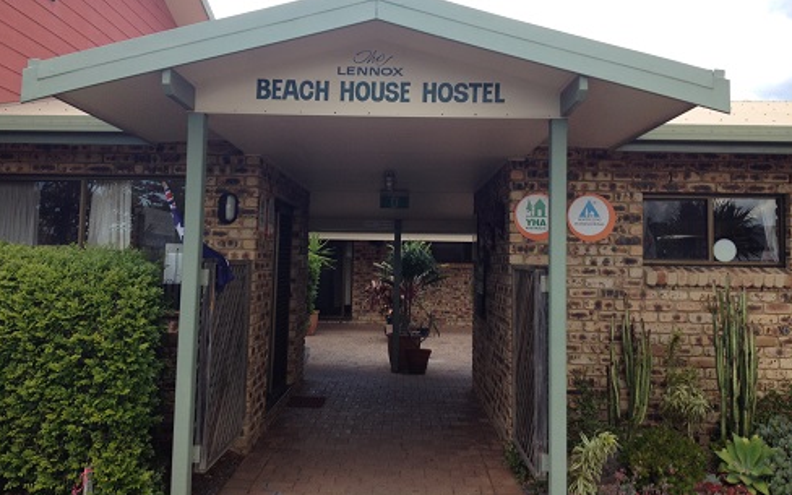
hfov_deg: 51.5
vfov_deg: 33.5
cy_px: 199
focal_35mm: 38
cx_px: 390
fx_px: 820
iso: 50
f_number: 2.4
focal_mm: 4.28
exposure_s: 1/343
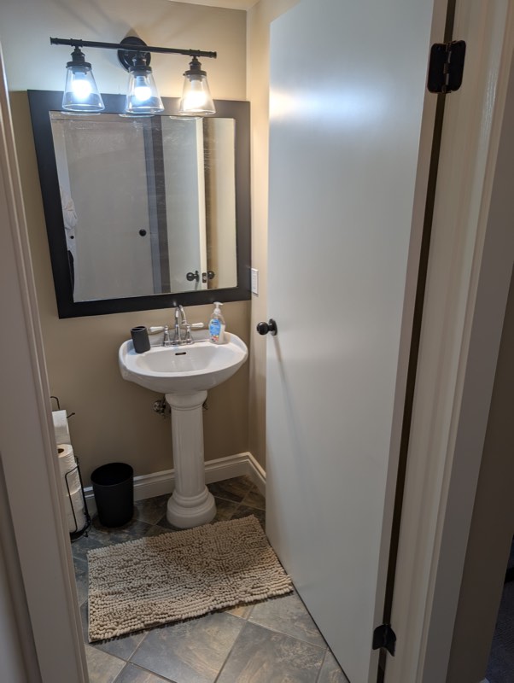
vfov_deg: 71.5
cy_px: 342
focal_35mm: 24
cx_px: 257
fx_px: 474
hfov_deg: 56.9
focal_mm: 6.9
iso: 22
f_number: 1.68
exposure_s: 1/60
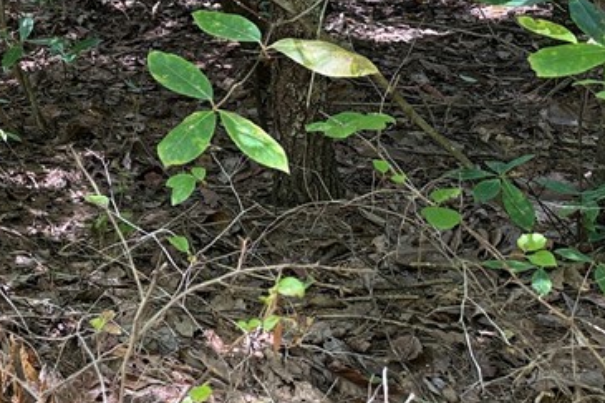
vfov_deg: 18.2
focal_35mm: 70
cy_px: -114
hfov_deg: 24.6
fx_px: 1176
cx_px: -211
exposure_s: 1/121
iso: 200
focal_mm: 6.76
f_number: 1.78
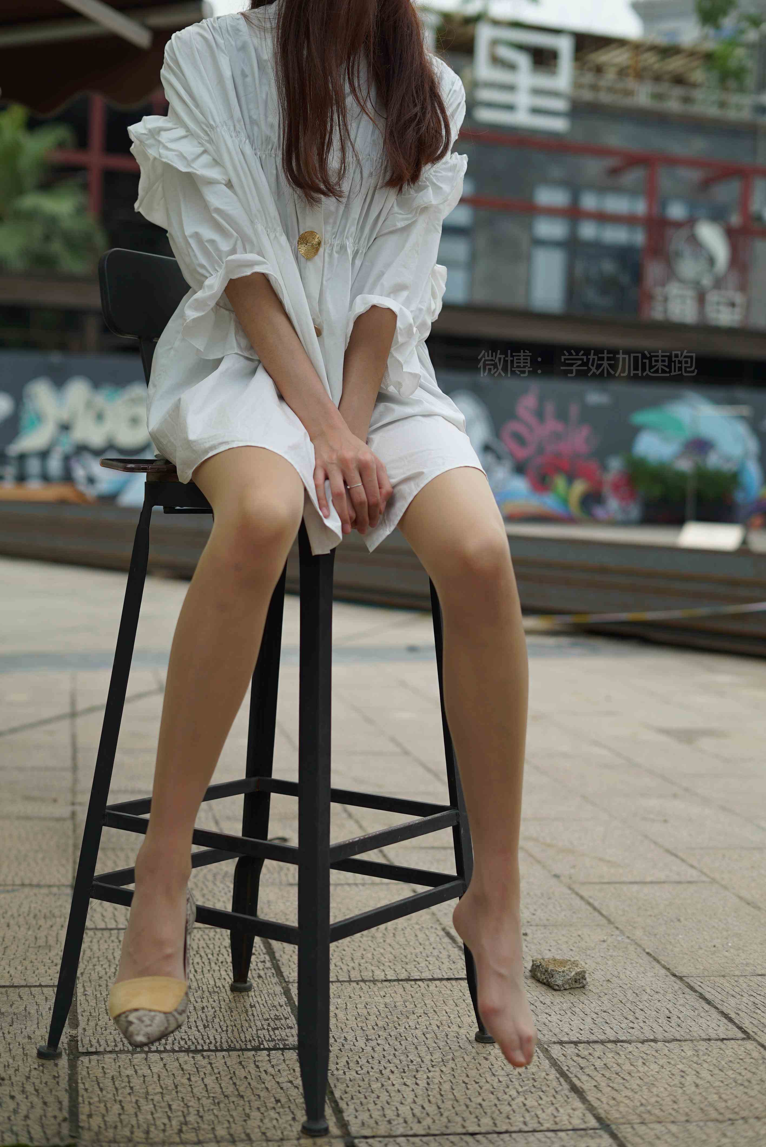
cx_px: 383
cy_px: 574
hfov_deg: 27.0
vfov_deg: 39.6
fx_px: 1594
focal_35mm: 50
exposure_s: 1/1250
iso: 100
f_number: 2.8
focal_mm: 50
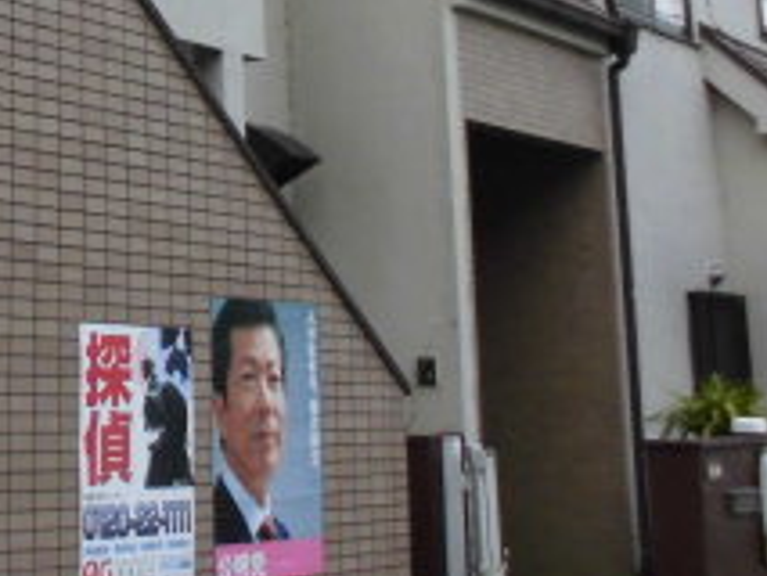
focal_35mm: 78
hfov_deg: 23.0
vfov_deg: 18.2
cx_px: -148
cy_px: -61
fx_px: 1729
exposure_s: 1/320
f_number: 3.5
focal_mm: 4.6
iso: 100
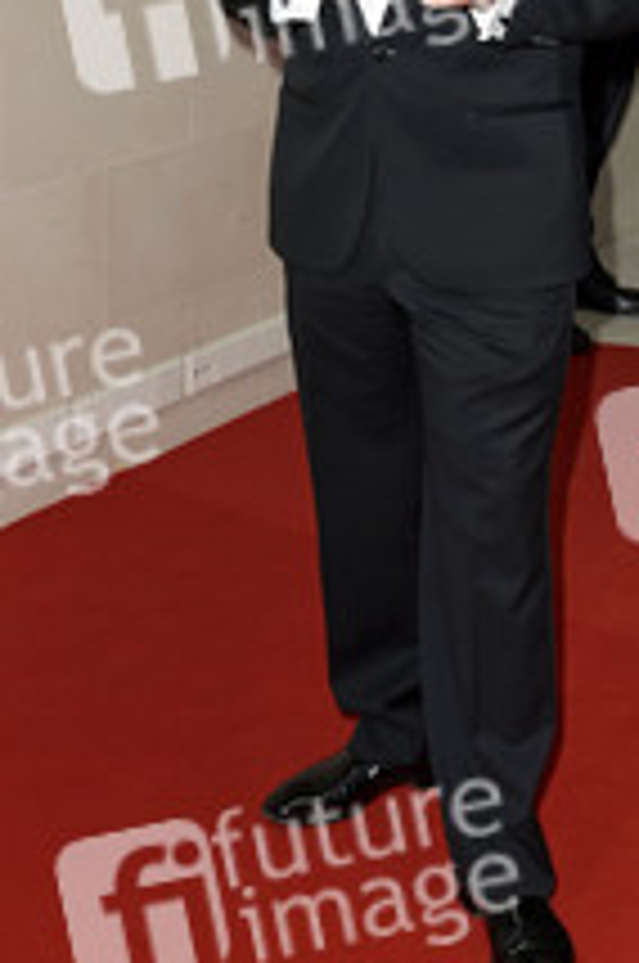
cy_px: 212
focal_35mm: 71
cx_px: 418
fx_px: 1896
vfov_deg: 28.0
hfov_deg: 19.1
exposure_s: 1/250
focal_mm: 38
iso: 640
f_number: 5.6
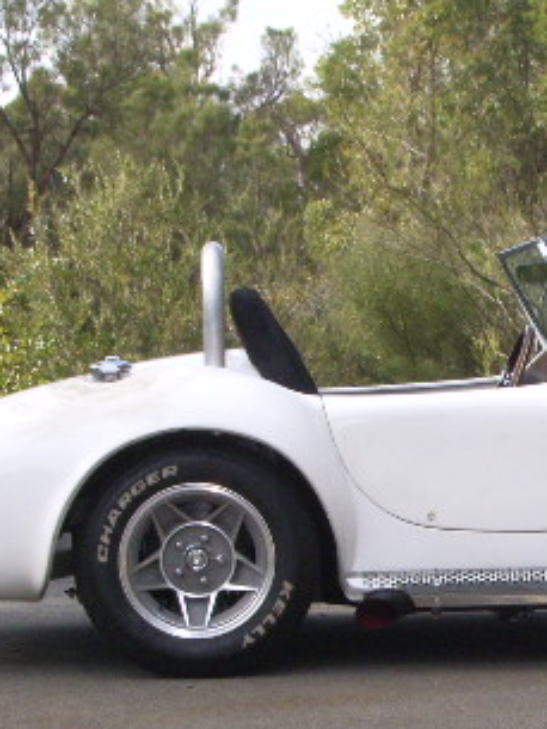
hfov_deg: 11.3
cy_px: 485
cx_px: 521
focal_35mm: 130
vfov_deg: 15.1
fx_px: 2737
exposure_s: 1/250
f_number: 5.6
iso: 160
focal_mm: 10.2
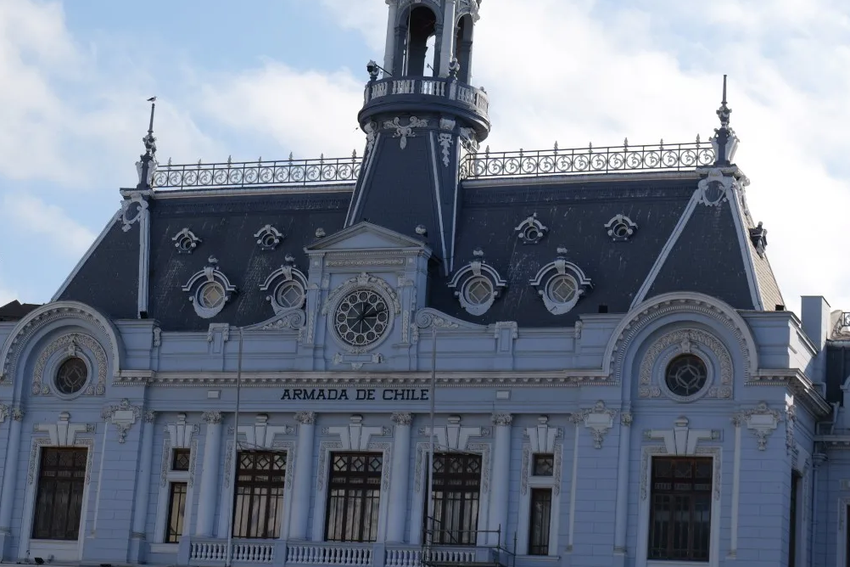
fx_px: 2290
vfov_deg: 14.1
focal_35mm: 97
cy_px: 207
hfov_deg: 20.9
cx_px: 277
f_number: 8
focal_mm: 60
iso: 100
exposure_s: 1/250
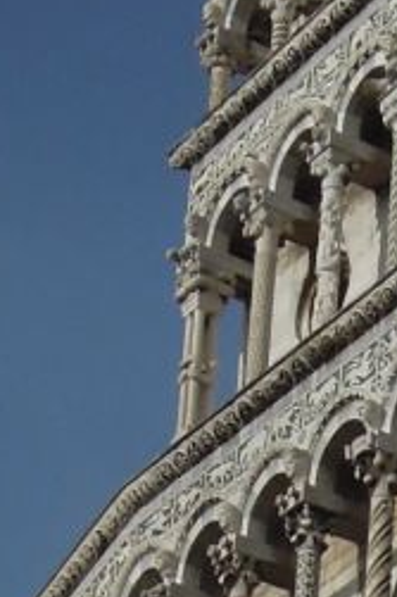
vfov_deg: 10.0
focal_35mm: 198
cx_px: 504
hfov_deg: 6.9
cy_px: 912
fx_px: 3280
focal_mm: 6.3
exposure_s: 1/1250
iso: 160
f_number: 6.3
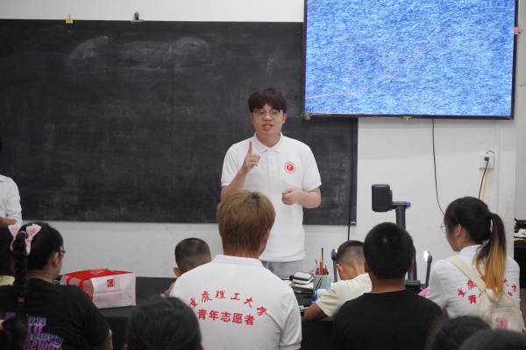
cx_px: 263
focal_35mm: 75
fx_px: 1096
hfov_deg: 27.0
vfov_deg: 18.2
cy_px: 175
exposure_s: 1/125
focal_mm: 50
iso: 6400
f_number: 5.6
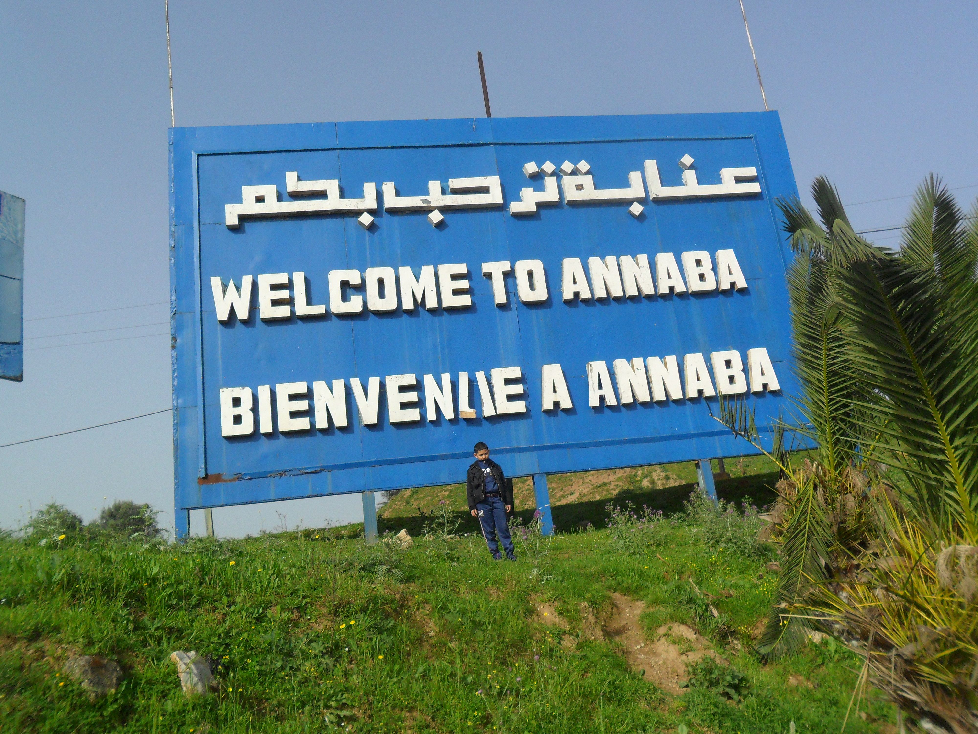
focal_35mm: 32
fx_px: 904
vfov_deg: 44.2
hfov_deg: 56.8
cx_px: 489
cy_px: 367
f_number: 3.7
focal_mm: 5.7
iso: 100
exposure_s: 1/1000
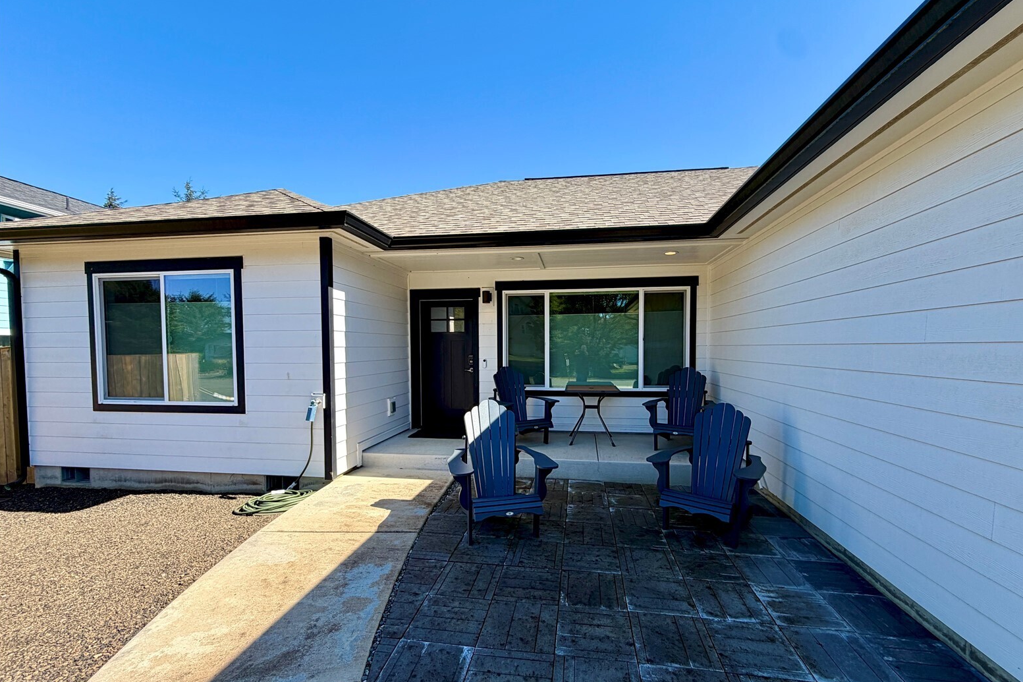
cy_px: 366
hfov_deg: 100.4
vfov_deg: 77.2
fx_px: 426
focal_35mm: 15
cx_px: 524
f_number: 2.2
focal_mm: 2.22
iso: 40
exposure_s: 1/709
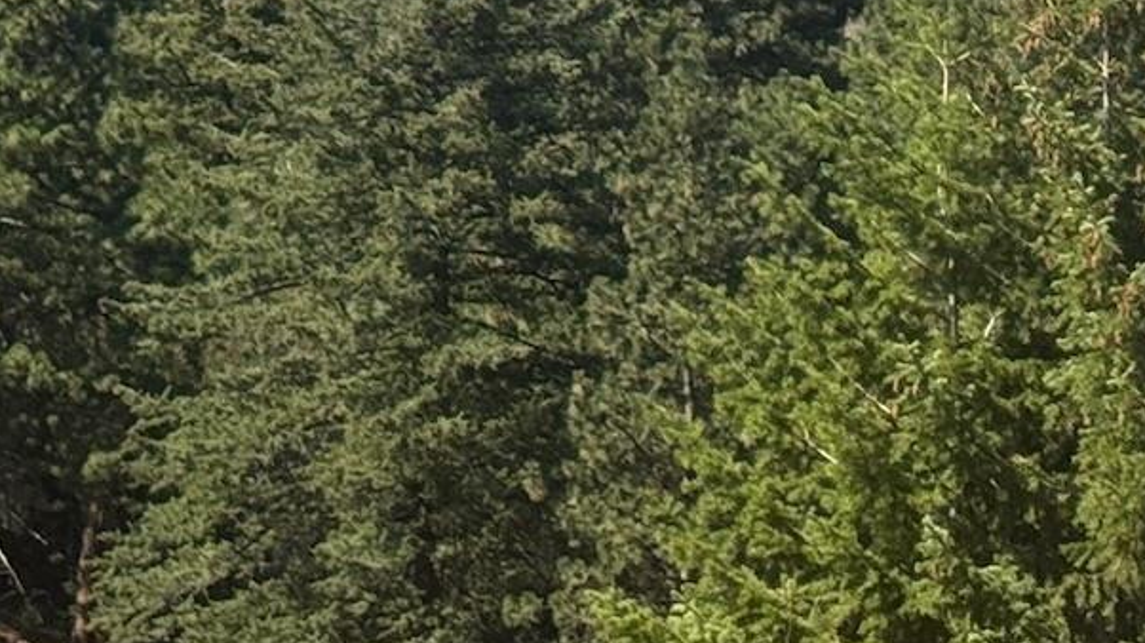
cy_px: -51
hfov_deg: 11.4
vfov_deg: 6.8
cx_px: 1944
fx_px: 5402
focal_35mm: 178
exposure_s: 1/4049
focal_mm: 6.76
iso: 64
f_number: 1.78
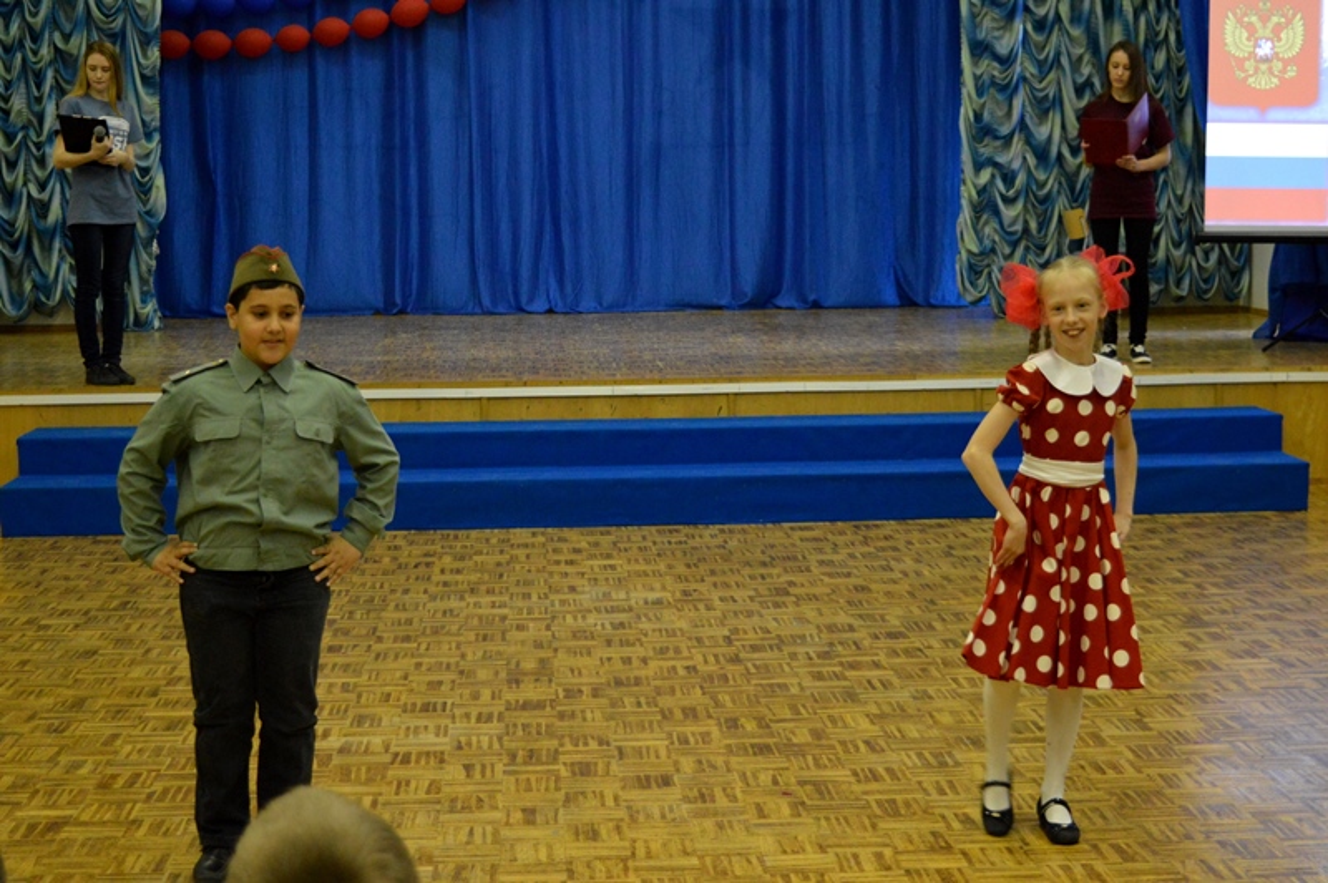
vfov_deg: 22.6
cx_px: 664
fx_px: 2211
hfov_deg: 33.4
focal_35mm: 60
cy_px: 442
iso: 3200
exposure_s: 1/80
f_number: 5
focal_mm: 40
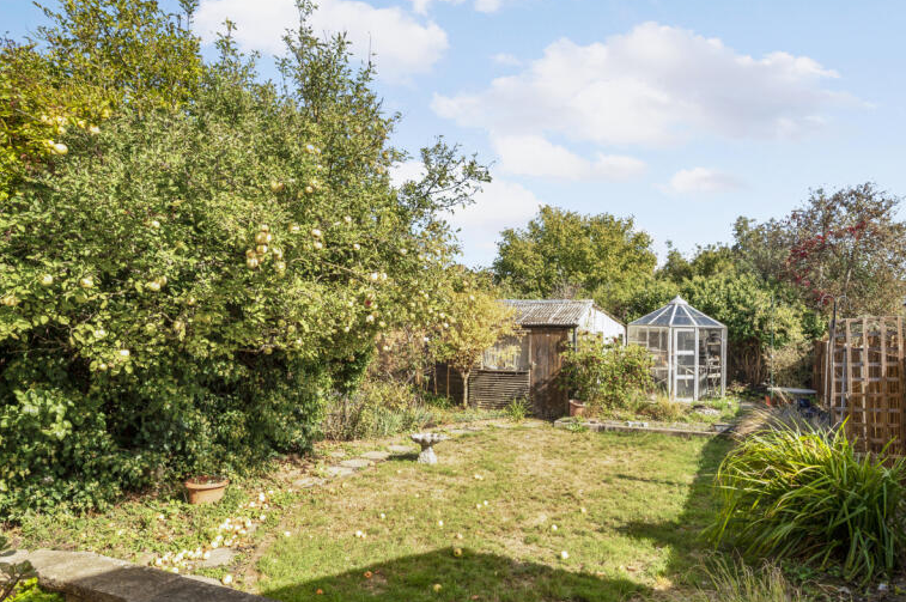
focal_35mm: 23
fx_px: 578
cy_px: 332
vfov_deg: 54.9
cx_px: 485
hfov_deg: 76.1
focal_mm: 17
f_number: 8
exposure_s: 1/200
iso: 200
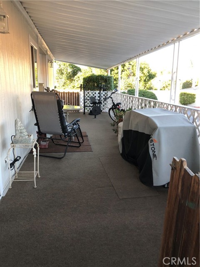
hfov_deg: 49.7
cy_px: 134
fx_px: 216
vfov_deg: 63.4
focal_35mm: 28
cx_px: 100
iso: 25
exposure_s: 1/40
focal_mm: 3.99
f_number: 1.8
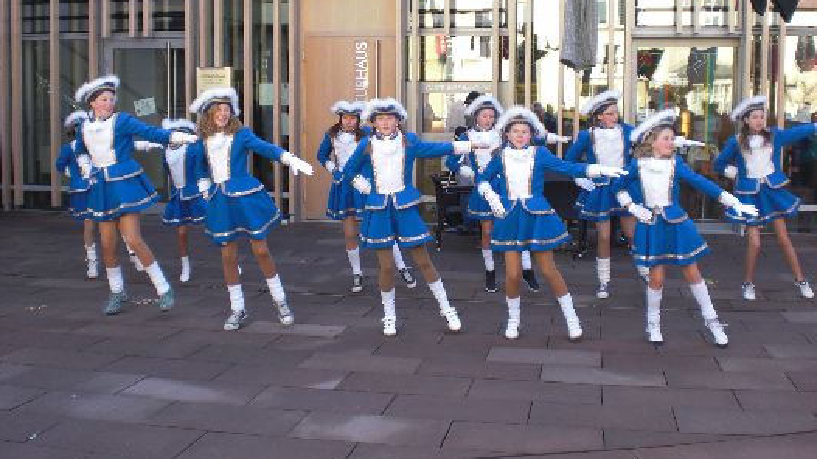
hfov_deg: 48.4
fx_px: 910
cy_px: 171
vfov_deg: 28.2
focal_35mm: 42
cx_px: 411
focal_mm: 6.3
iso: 64
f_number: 3.1
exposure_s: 1/125
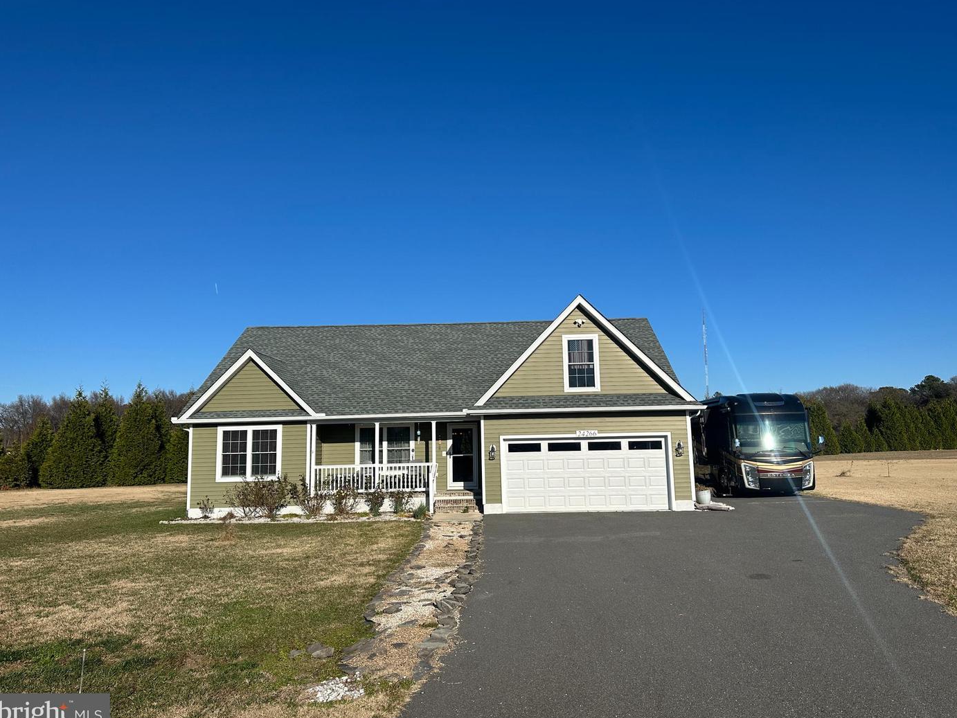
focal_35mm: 25
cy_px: 359
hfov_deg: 69.4
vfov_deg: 54.9
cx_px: 487
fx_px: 691
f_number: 1.78
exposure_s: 1/7042
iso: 80
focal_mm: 6.86
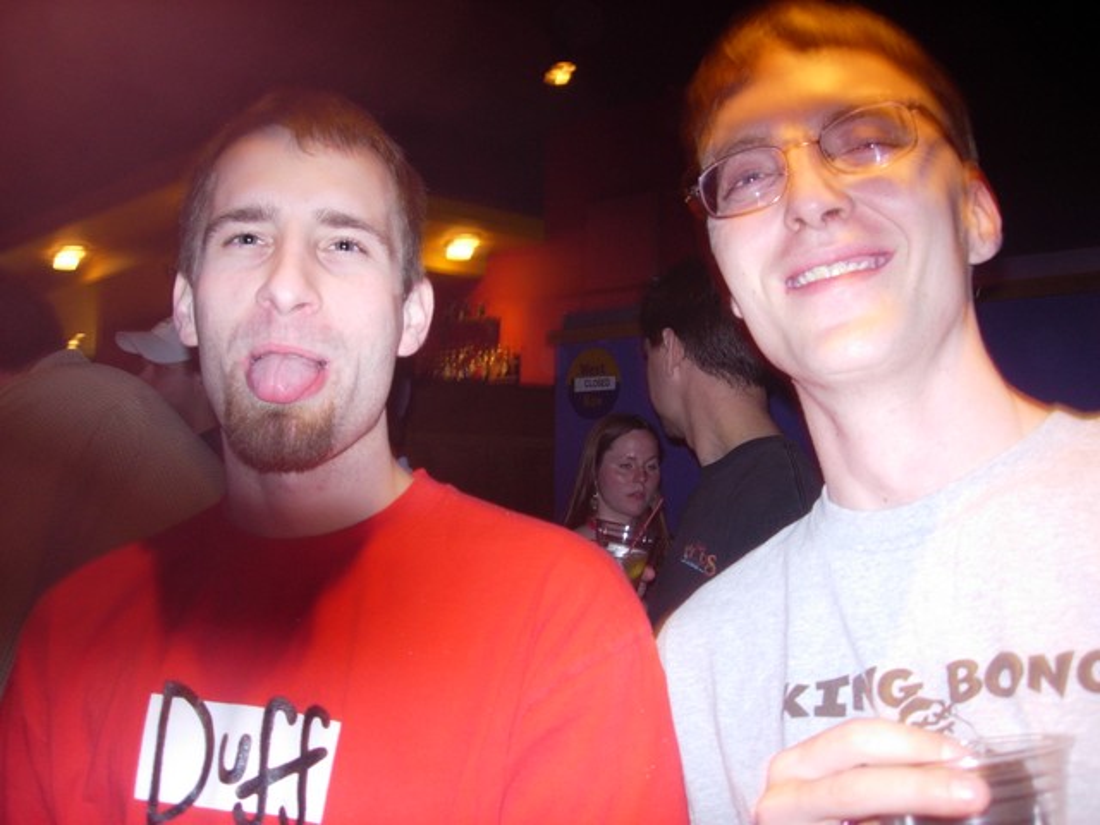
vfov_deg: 37.7
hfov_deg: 49.0
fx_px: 1208
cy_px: 412
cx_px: 550
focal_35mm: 38
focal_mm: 7.8
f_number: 2.8
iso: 79
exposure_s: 1/1.2
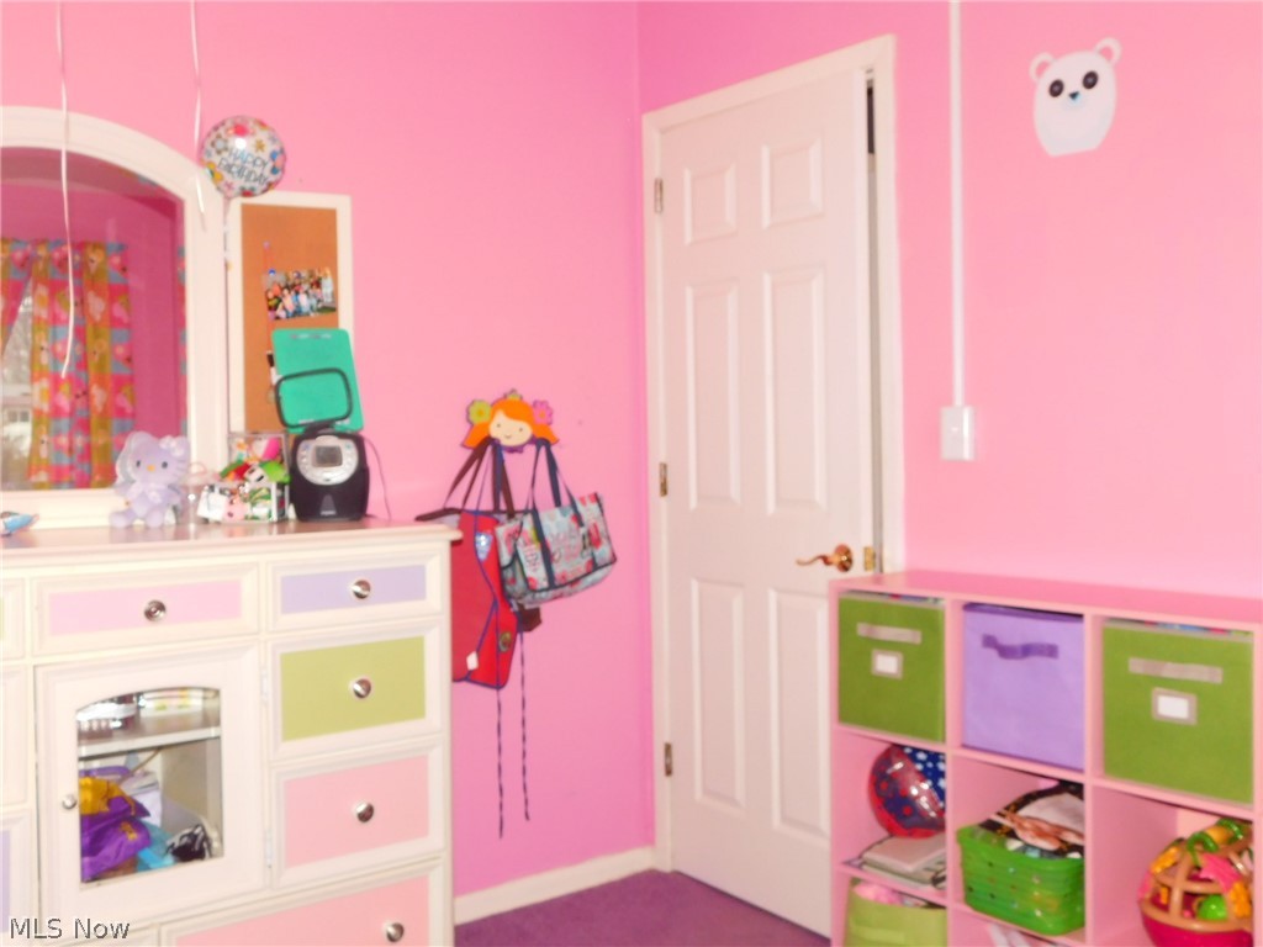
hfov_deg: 51.4
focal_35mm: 36
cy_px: 474
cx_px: 632
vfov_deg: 39.7
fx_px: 1313
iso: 280
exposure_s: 1/30
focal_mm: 6.3
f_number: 3.5
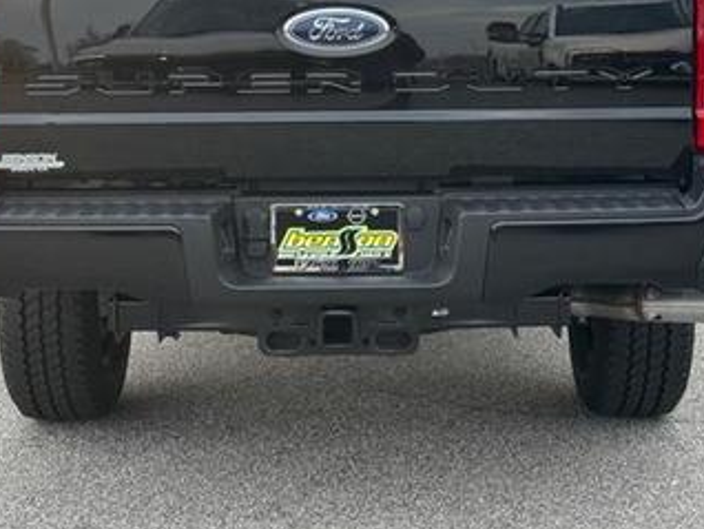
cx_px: 352
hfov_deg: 25.6
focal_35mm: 76
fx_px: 1547
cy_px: 131
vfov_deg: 19.3
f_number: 1.78
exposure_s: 1/171
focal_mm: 6.76
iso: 80
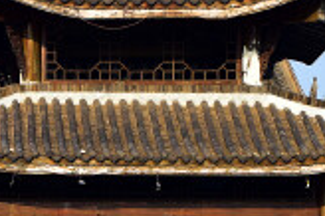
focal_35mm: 269
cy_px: 206
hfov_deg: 7.6
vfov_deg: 5.1
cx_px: 4
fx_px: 2426
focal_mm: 55
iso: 100
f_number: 7.1
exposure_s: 1/200
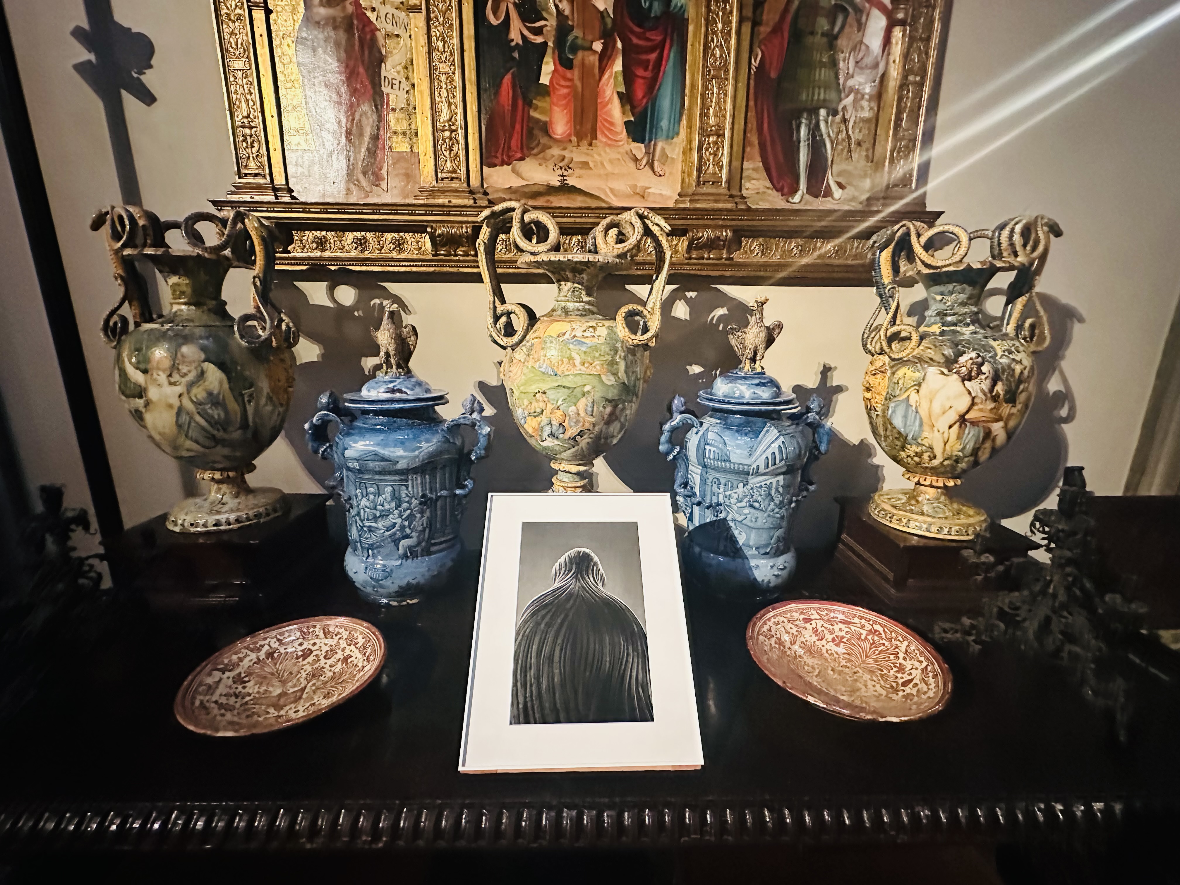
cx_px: 590
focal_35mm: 14
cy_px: 442
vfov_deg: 85.7
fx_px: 477
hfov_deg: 102.1
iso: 1250
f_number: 2.2
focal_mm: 2.22
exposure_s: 1/57
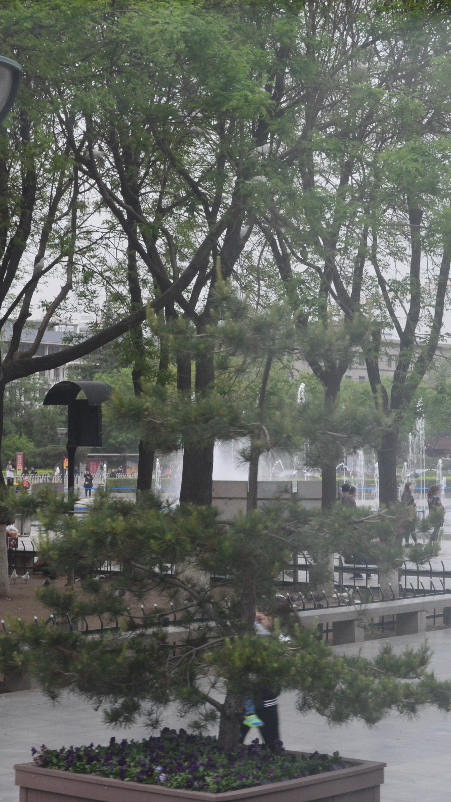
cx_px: 306
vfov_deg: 23.4
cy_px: 397
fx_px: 1935
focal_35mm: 91
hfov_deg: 13.3
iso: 400
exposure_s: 1/50
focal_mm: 38
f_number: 10
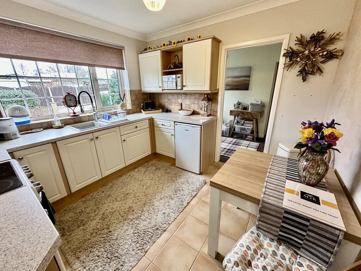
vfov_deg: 85.7
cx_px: 180
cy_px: 136
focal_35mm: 14
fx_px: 146
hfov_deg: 102.1
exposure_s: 1/100
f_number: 2.2
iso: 320
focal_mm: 2.22
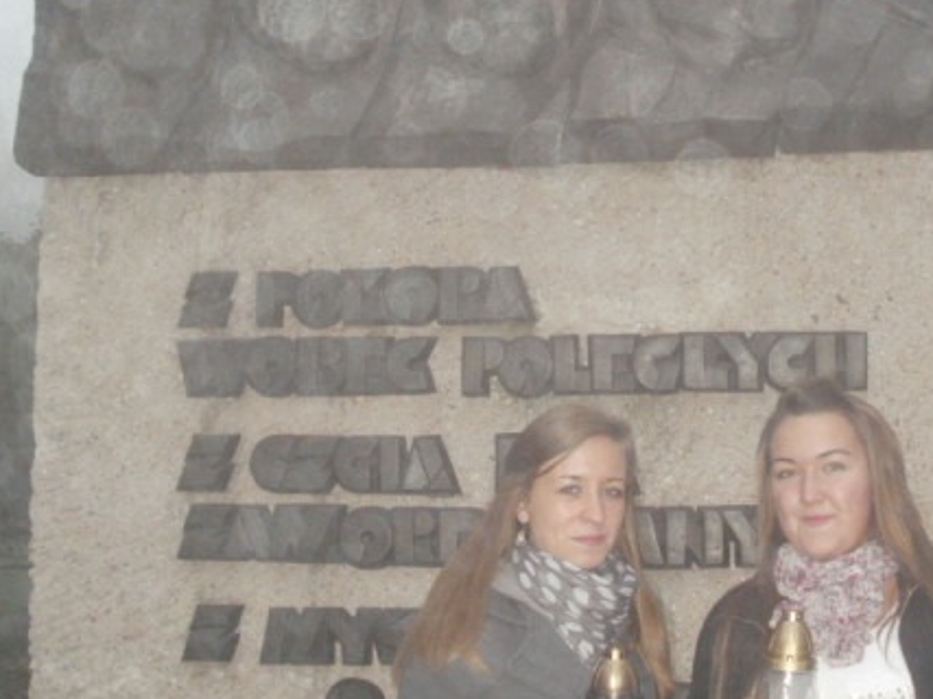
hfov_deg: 35.1
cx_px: 640
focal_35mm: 54
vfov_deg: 27.0
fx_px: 1455
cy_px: 319
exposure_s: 1/250
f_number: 3.5
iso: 400
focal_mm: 6.3
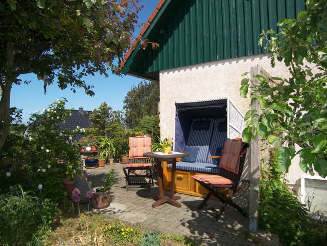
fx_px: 227
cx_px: 164
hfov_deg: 71.6
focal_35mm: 24
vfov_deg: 56.8
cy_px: 123
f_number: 2.8
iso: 50
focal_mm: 5
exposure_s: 1/1000
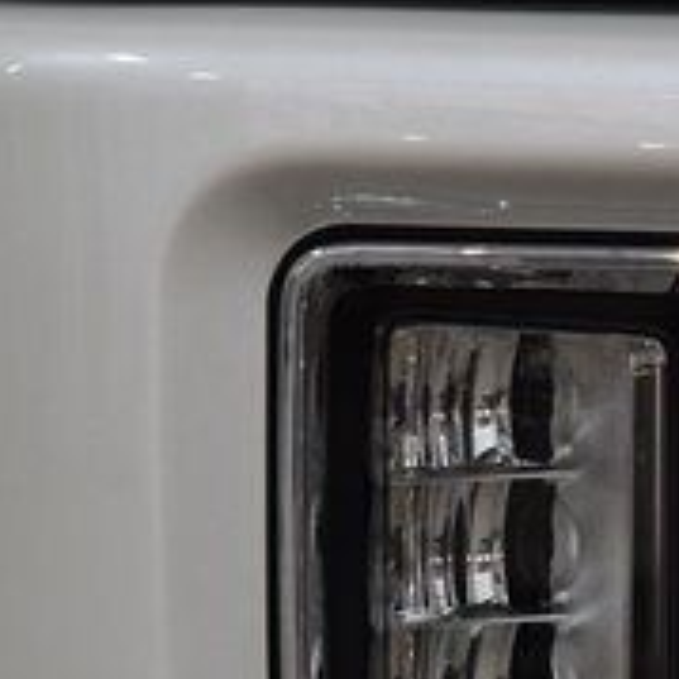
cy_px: 616
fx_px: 7101
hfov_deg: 5.5
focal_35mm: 320
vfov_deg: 5.5
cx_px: 633
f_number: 6.3
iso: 1600
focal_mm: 70
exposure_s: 1/125
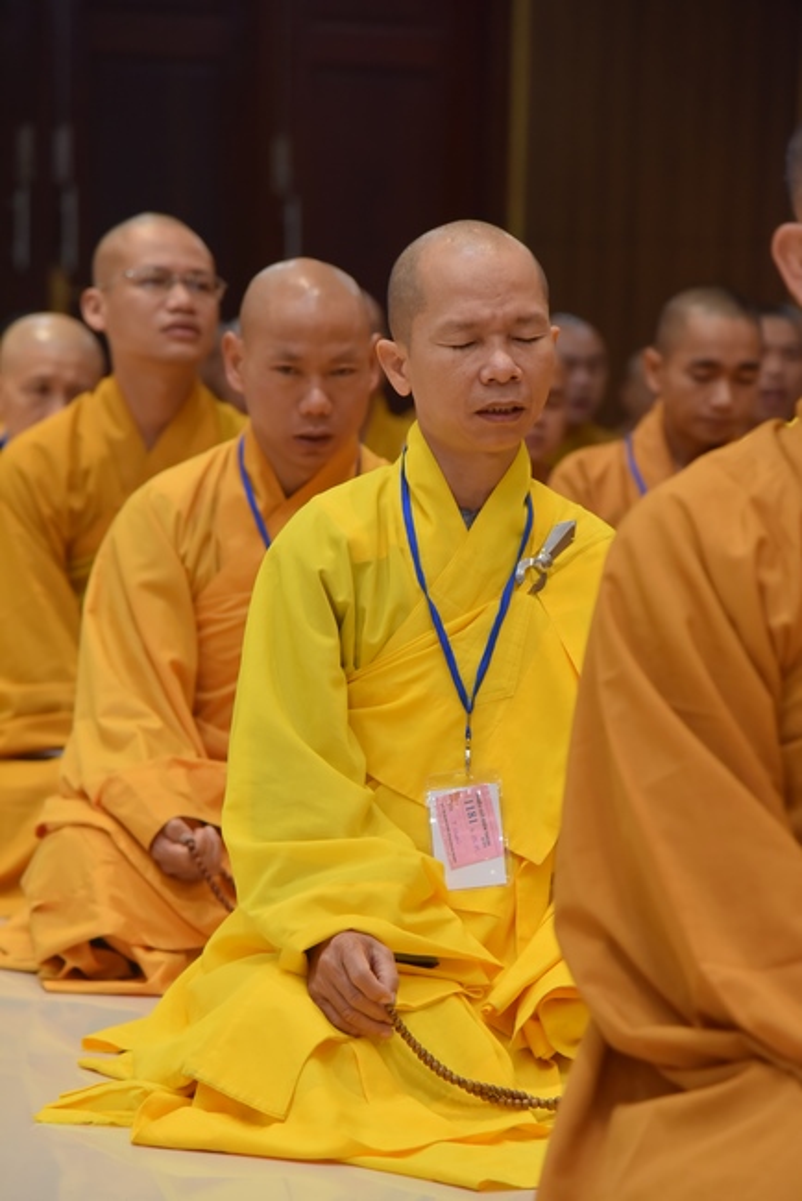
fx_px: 4005
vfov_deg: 17.1
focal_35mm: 120
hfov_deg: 11.4
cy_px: 600
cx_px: 401
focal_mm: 120
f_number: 4.5
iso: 1250
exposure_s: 1/160
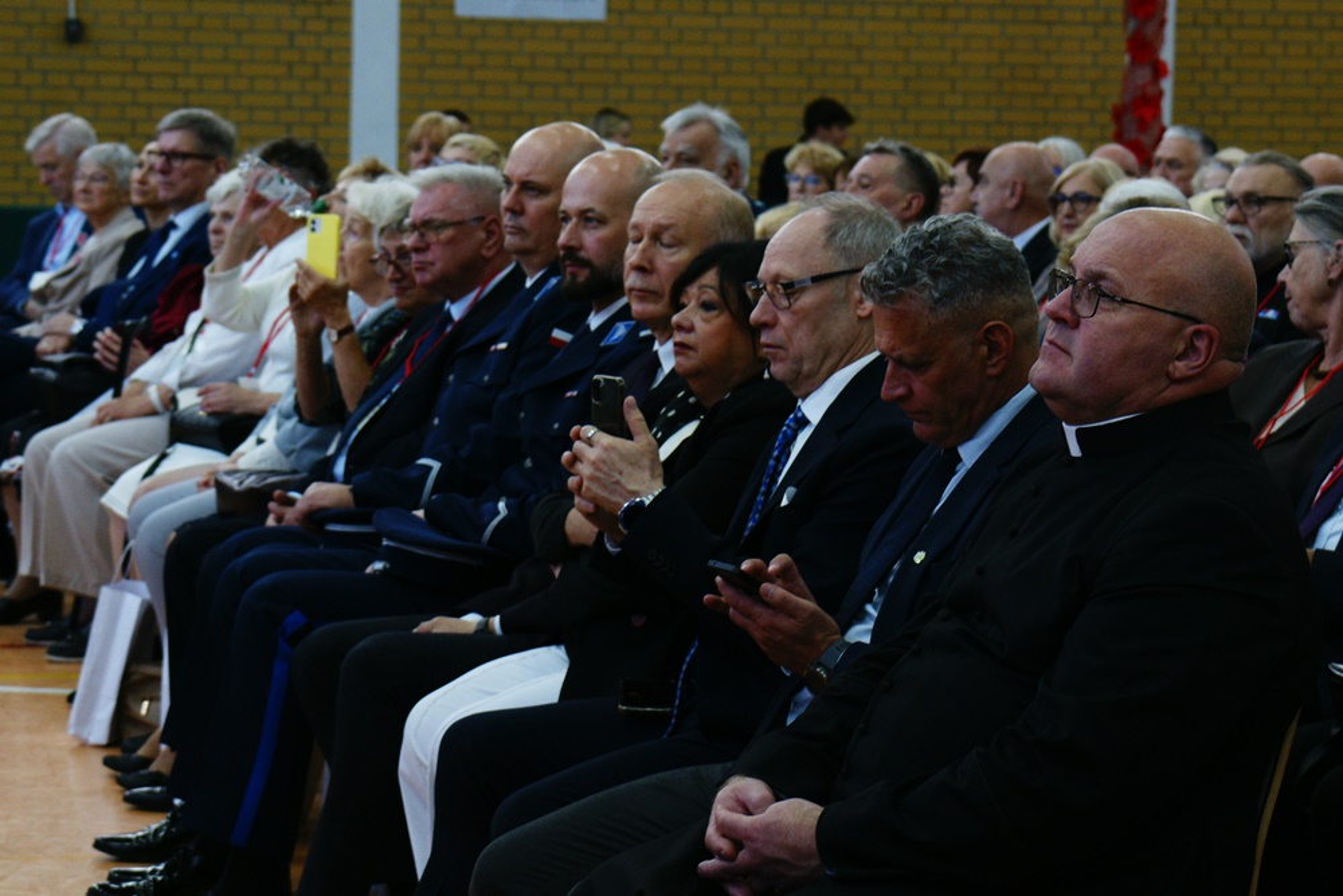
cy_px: 448
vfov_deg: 12.2
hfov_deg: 18.2
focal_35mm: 112
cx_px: 672
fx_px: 4197
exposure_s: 1/50
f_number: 7.1
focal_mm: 75
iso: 800
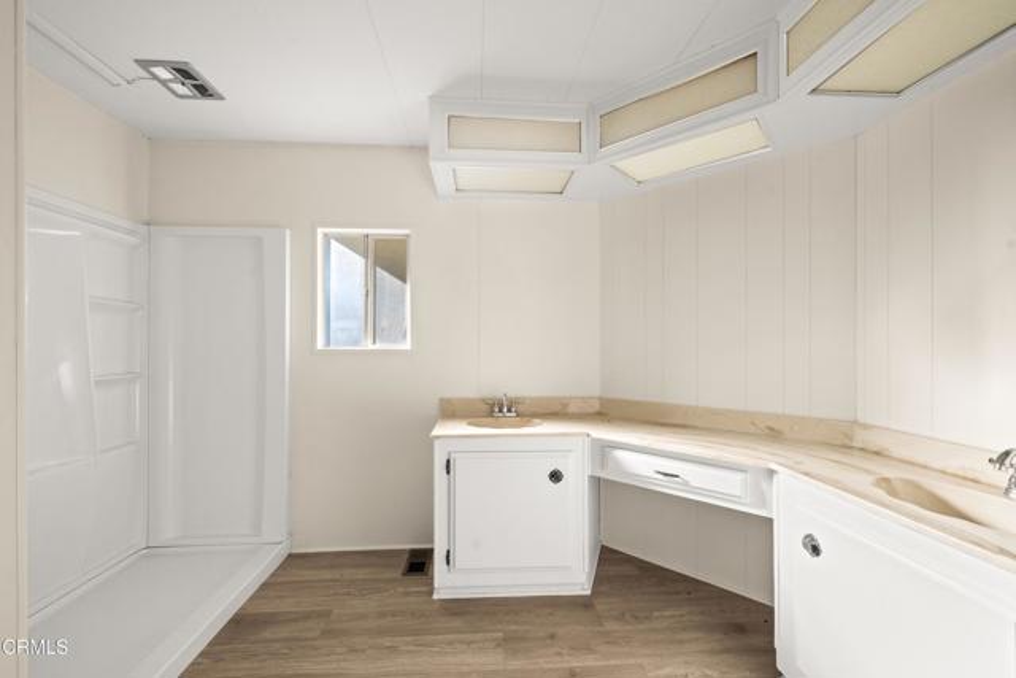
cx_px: 508
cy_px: 339
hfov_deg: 104.2
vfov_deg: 81.2
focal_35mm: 14
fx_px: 395
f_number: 8
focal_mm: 14
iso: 1250
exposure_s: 1/125
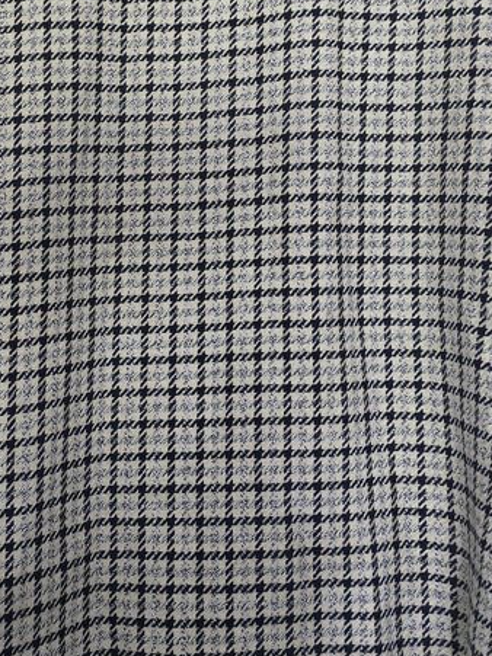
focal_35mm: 51
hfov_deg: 28.3
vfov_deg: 37.1
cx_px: 160
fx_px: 967
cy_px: 215
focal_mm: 6.3
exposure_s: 1/60
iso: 1000
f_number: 1.7
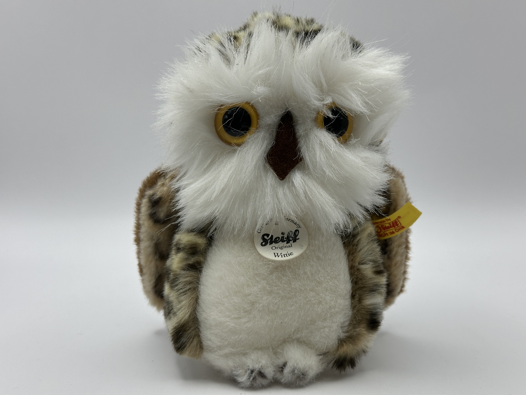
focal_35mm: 48
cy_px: 198
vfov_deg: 30.3
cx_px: 263
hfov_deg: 39.7
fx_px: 729
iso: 50
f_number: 1.78
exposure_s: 1/224
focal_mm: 6.86
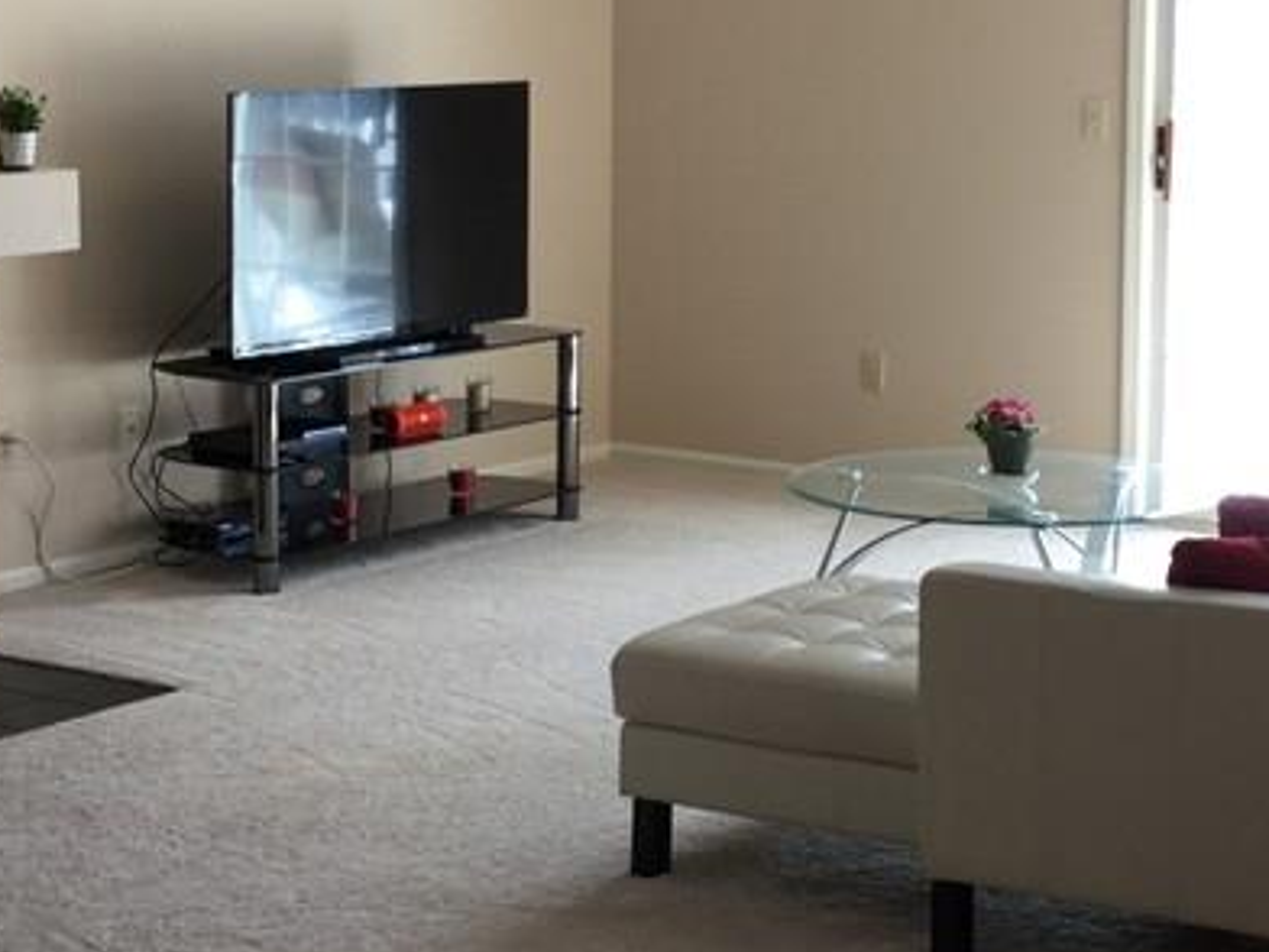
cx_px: 884
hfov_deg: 24.0
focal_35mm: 81
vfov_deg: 18.1
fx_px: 2969
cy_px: 256
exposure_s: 1/60
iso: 32
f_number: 2.4
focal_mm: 3.3
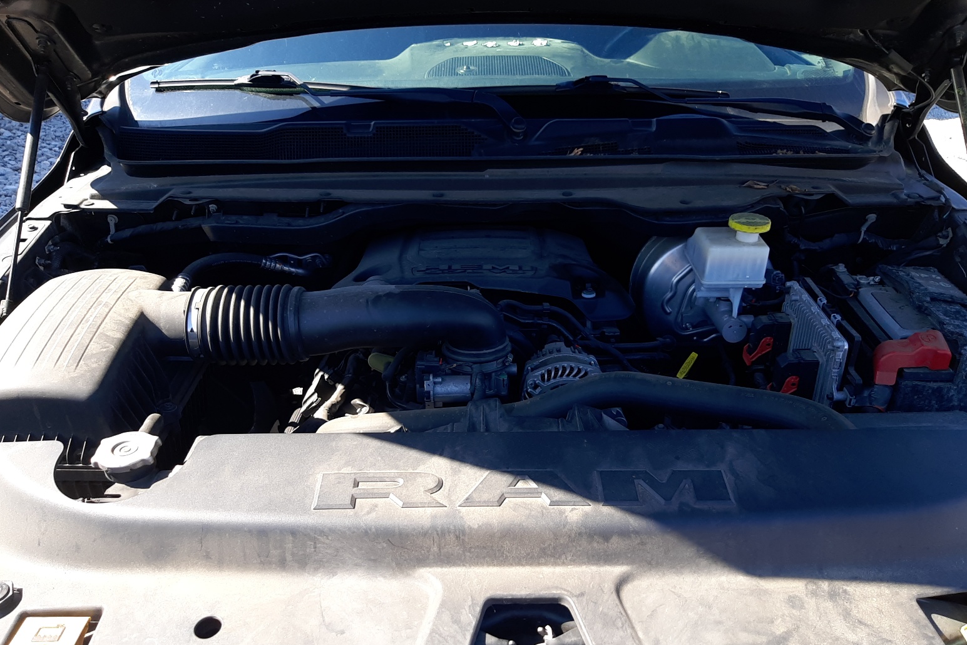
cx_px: 496
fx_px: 752
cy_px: 363
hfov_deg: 65.5
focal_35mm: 28
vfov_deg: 46.3
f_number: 1.7
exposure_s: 1/500
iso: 40
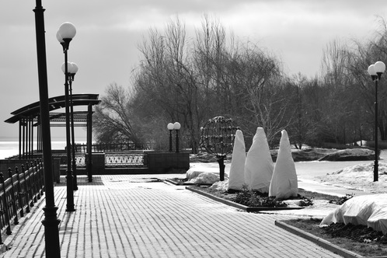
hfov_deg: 18.5
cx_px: 122
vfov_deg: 12.5
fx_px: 1182
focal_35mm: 110
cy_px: 125
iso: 125
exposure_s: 1/1600
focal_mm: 50
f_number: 5.6
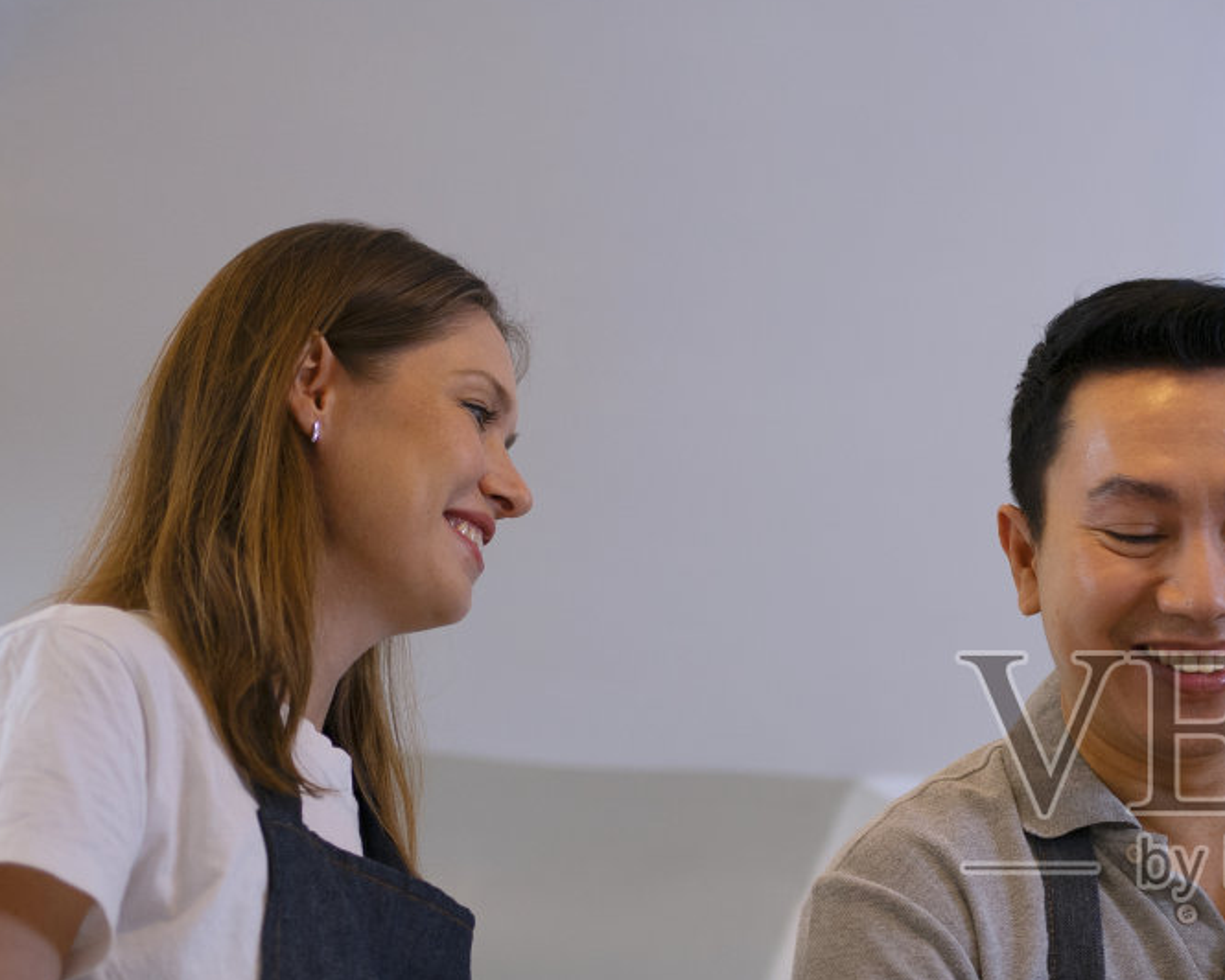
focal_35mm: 79
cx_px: 1267
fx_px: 2864
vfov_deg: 19.2
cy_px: 778
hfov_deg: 23.0
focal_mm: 35
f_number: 1.8
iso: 250
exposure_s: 1/320
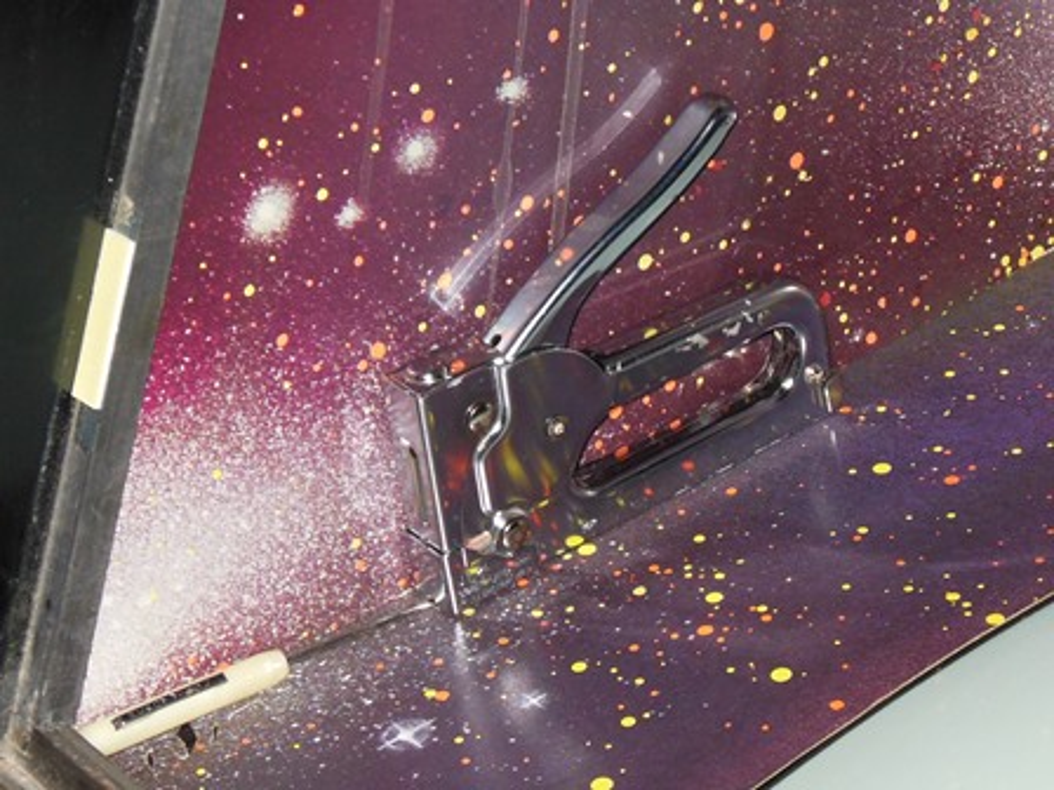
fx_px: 2010
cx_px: 527
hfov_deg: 29.4
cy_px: 395
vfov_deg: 22.3
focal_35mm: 66
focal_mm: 11.7
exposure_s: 1/60
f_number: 4.3
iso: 320
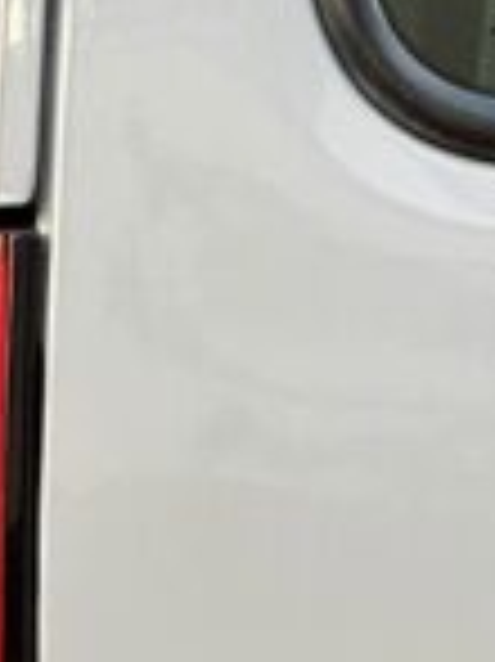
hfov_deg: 2.7
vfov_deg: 3.6
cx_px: 1390
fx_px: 10273
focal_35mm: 538
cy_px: 1963
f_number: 2.8
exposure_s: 1/99
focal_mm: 9
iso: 32
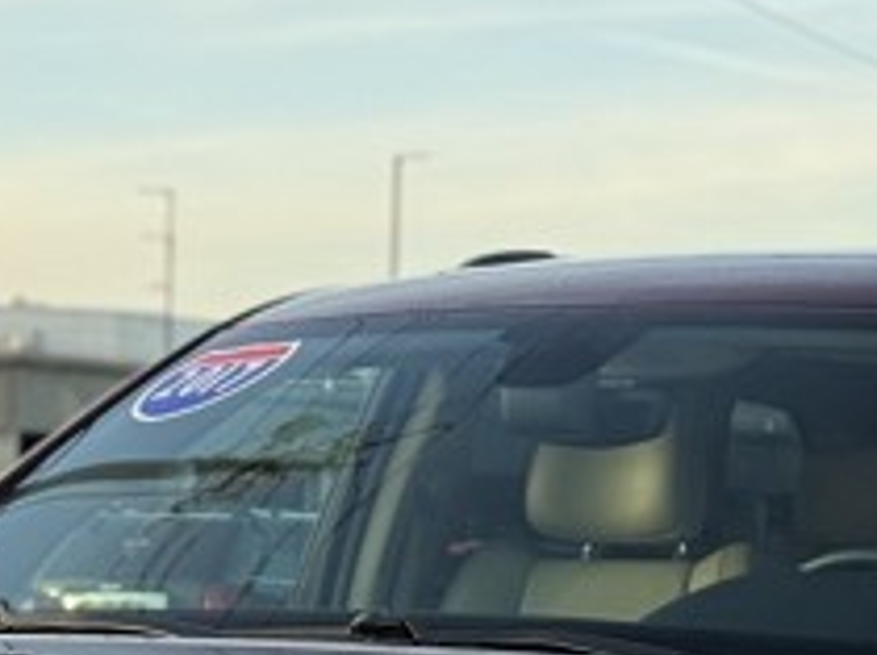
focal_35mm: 183
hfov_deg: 10.8
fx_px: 4631
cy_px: 872
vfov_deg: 8.0
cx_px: 438
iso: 80
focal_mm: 6.76
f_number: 1.78
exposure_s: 1/460
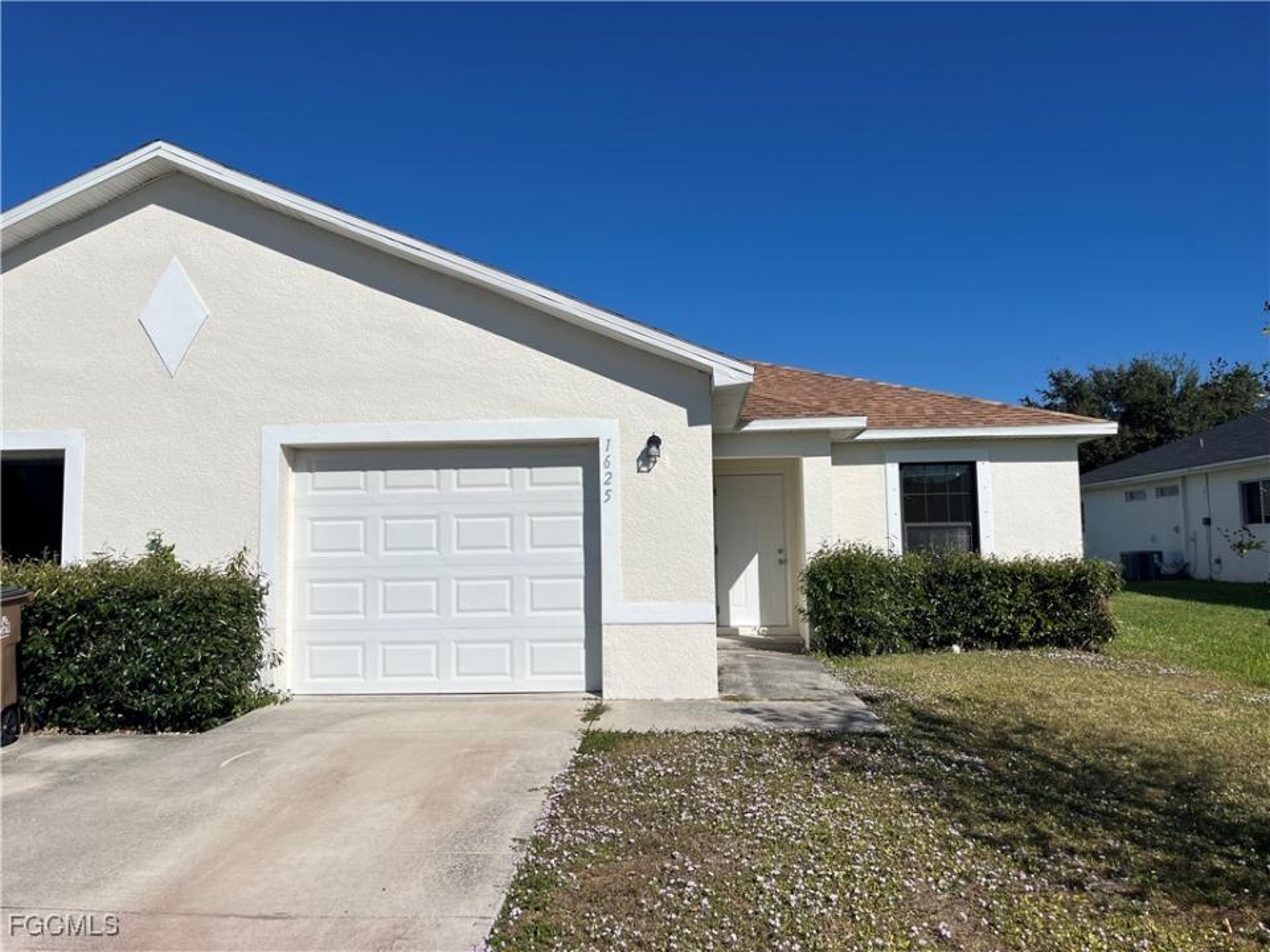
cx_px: 635
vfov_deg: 53.1
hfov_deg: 67.3
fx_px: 954
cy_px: 476
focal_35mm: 26
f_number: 1.6
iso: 50
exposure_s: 1/10870
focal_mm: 5.1
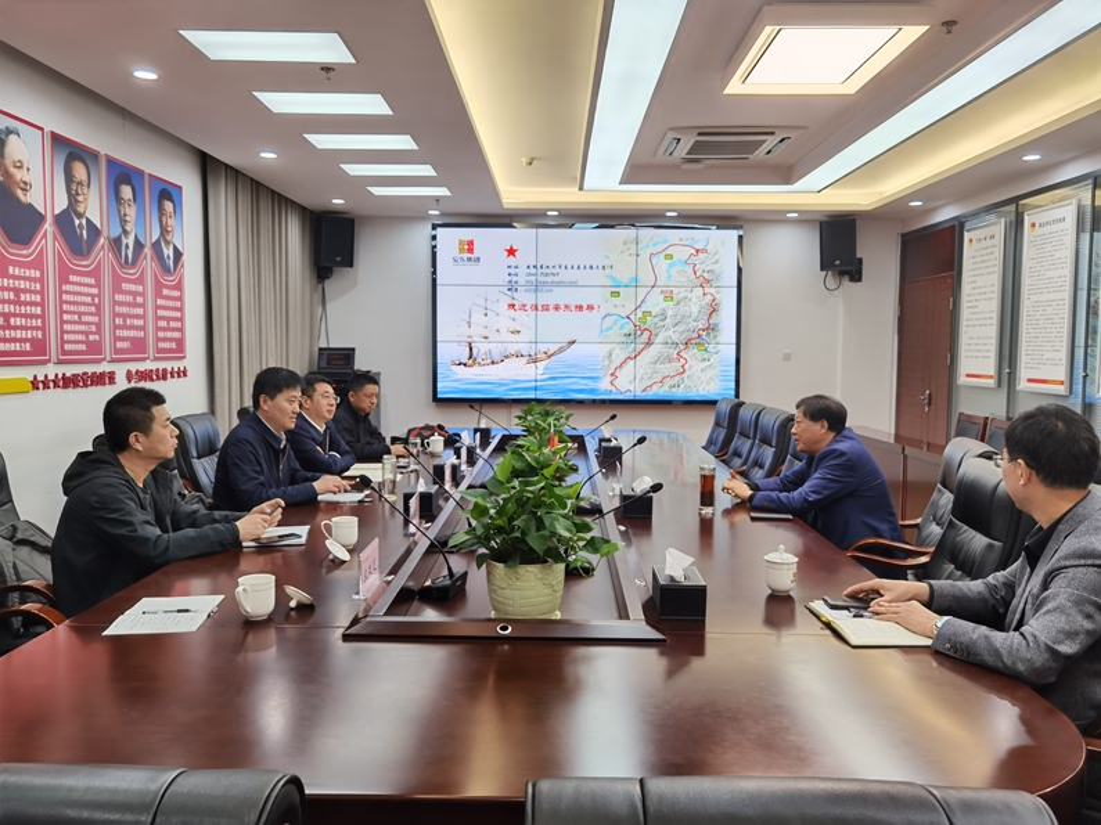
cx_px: 550
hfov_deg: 65.3
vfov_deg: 51.3
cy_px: 412
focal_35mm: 27
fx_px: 859
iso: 50
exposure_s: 1/134
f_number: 1.9
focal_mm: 6.71
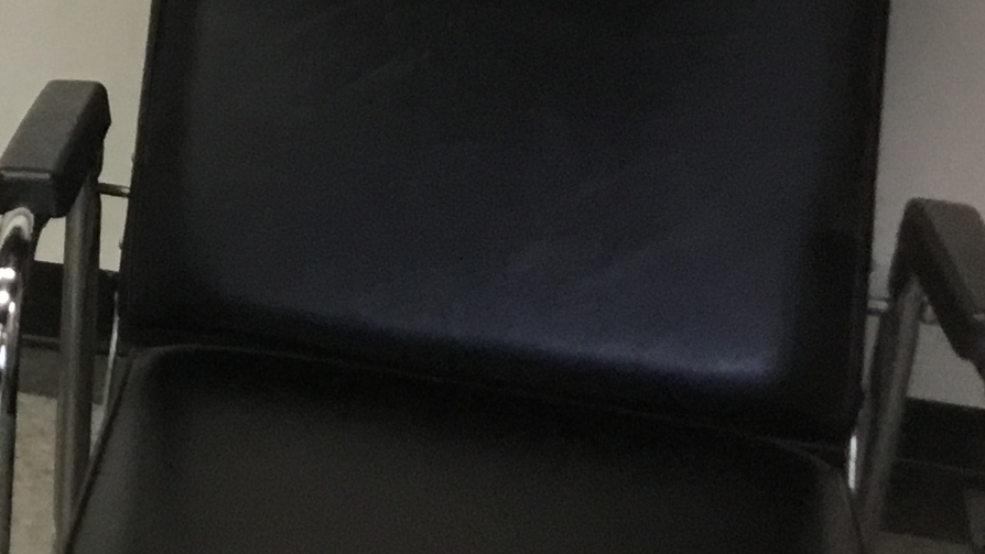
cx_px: -499
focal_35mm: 116
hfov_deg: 16.7
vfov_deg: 10.1
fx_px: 3030
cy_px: -317
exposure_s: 1/30
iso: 100
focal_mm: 3.3
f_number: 2.4
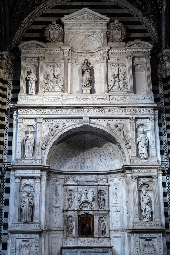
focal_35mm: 49
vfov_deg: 40.5
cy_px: 128
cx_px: 85
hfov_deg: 27.7
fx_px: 345
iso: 800
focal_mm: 32.5
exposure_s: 1/100
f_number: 3.2
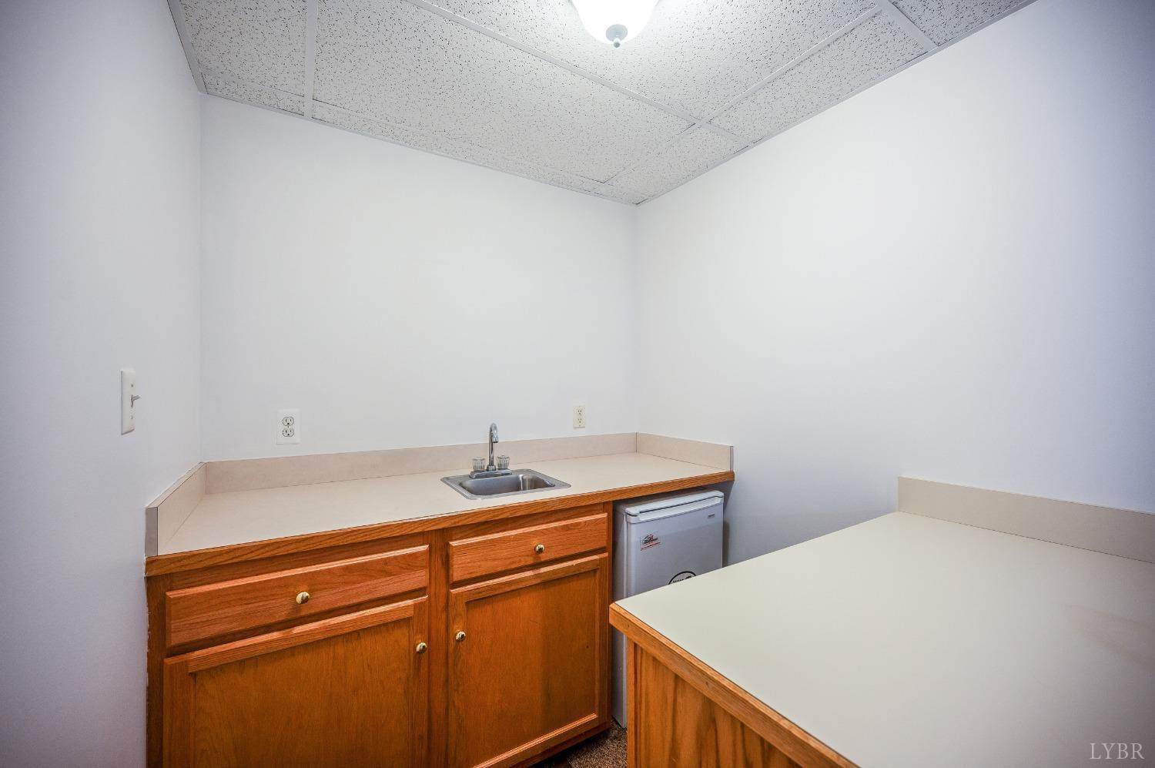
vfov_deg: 81.1
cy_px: 384
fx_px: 449
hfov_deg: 104.3
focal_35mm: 14
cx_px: 578
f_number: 4
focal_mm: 14
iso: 500
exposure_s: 1/20
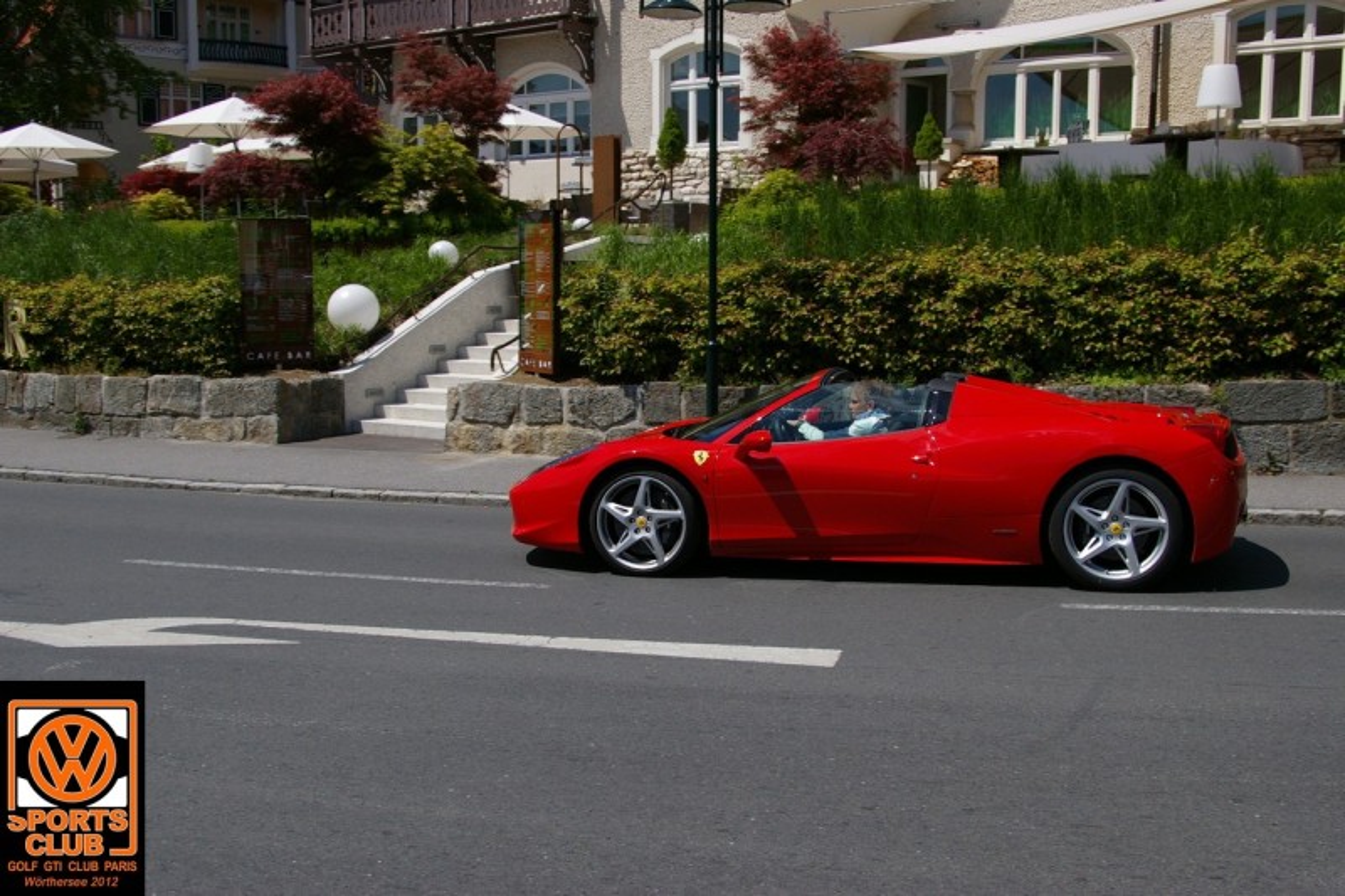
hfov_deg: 53.1
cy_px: 448
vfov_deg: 36.9
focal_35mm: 36
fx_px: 1345
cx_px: 672
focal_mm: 24
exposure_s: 1/500
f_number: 8
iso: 200
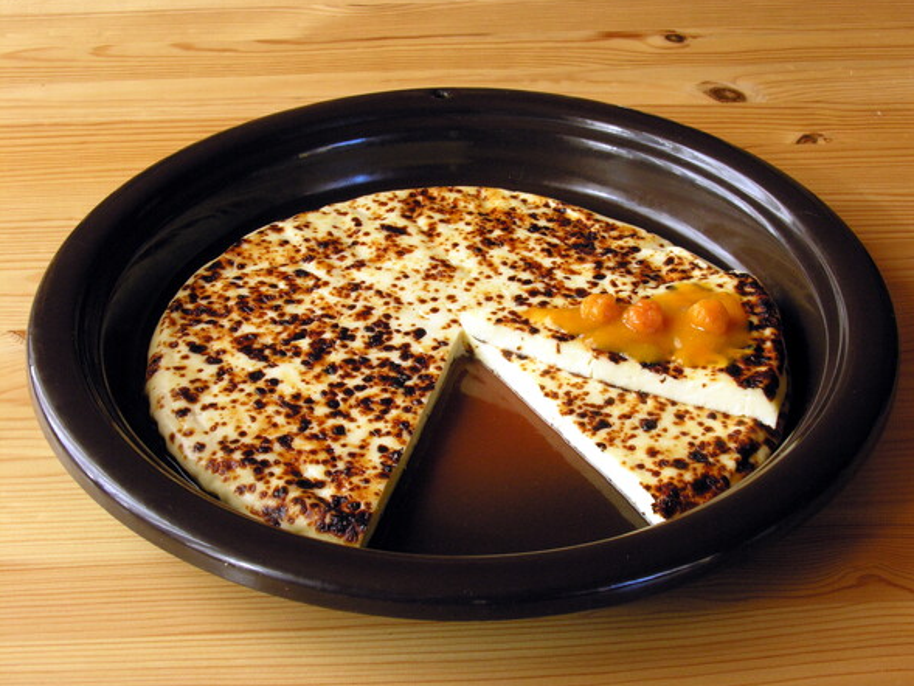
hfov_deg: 34.9
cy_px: 341
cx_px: 462
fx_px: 1453
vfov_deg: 26.6
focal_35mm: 55
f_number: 7.8
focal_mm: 13.8
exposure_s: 1/15
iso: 200
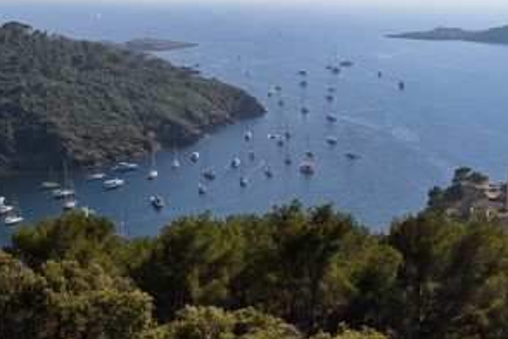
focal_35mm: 60
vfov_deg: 22.6
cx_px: 244
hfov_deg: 33.4
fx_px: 847
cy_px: 173
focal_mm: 42
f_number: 10
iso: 200
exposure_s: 1/500
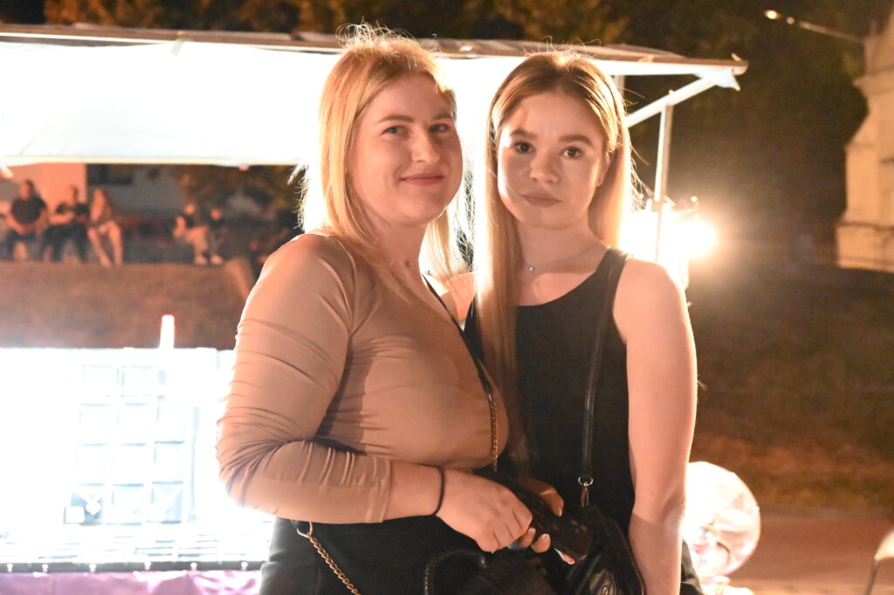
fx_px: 1340
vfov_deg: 25.0
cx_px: 447
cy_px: 298
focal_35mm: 54
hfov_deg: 36.9
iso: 51200
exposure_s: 1/50
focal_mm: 54
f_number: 5.6
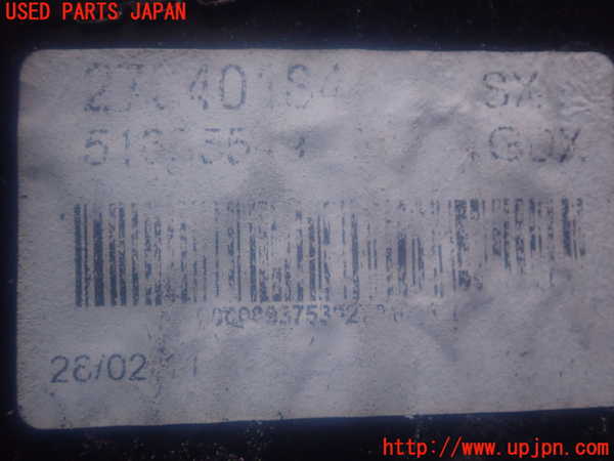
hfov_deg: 46.8
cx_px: 307
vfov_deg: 36.0
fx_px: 709
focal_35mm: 40
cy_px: 230
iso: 800
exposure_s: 1/100
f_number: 2.8
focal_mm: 7.34
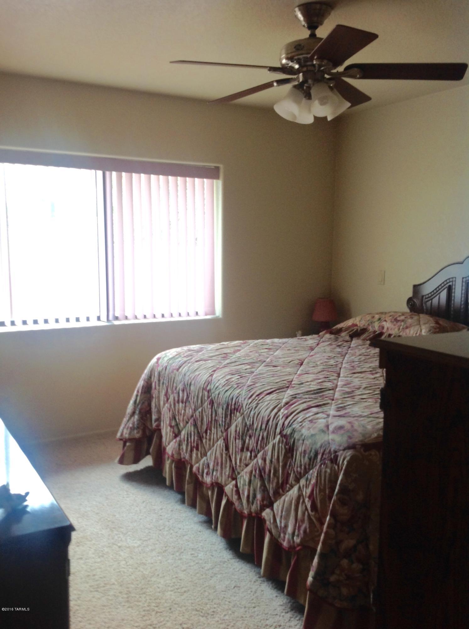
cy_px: 314
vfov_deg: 52.7
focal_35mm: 35
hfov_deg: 40.6
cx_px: 234
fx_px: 634
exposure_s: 1/24
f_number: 2.4
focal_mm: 4.28
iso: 50
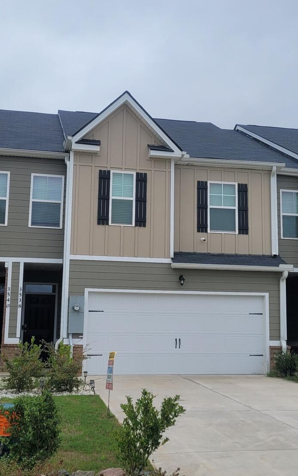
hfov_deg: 25.8
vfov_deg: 40.3
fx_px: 650
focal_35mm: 50
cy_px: 223
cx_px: 178
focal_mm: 5.4
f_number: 1.8
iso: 40
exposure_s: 1/3117
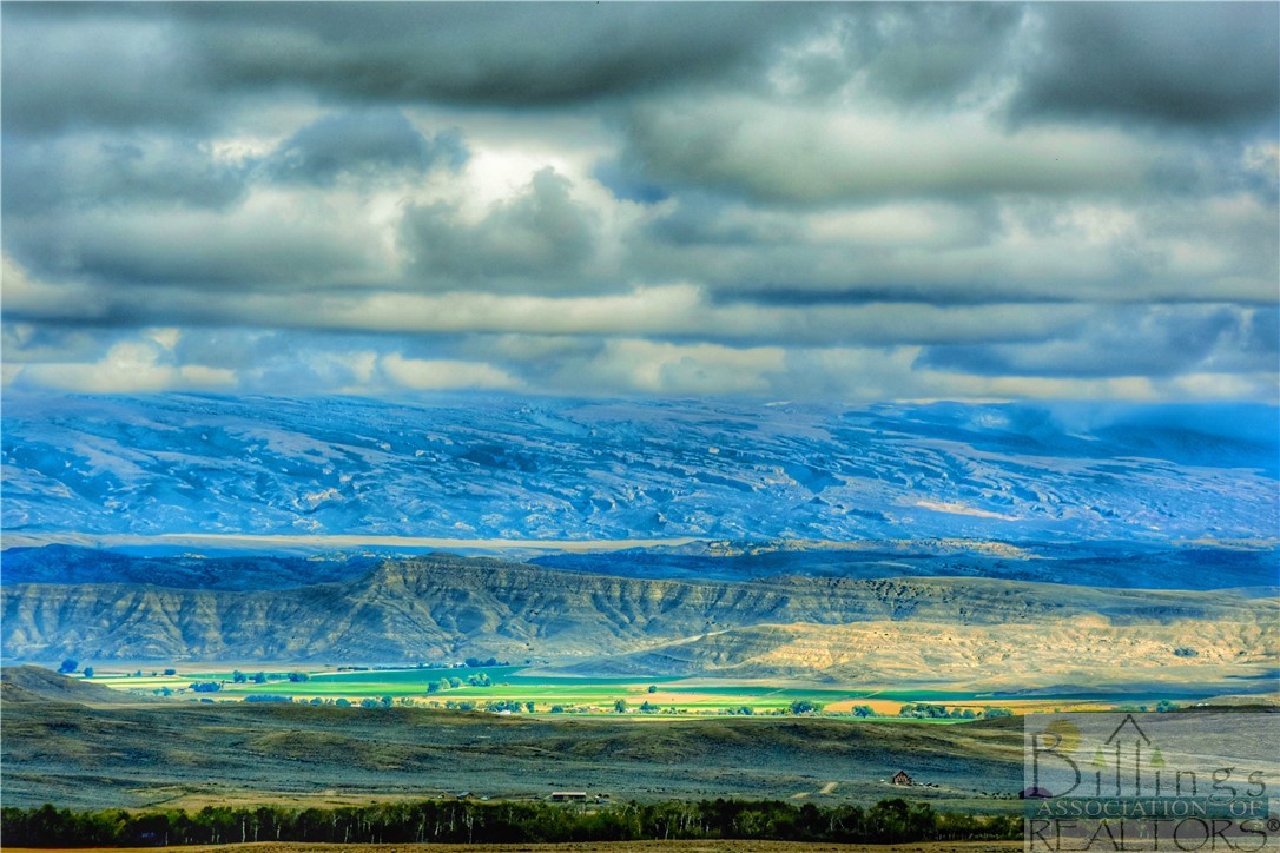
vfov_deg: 6.5
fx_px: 7466
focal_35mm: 210
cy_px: 426
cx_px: 640
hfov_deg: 9.8
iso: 800
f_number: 7.1
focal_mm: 140
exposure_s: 1/3200
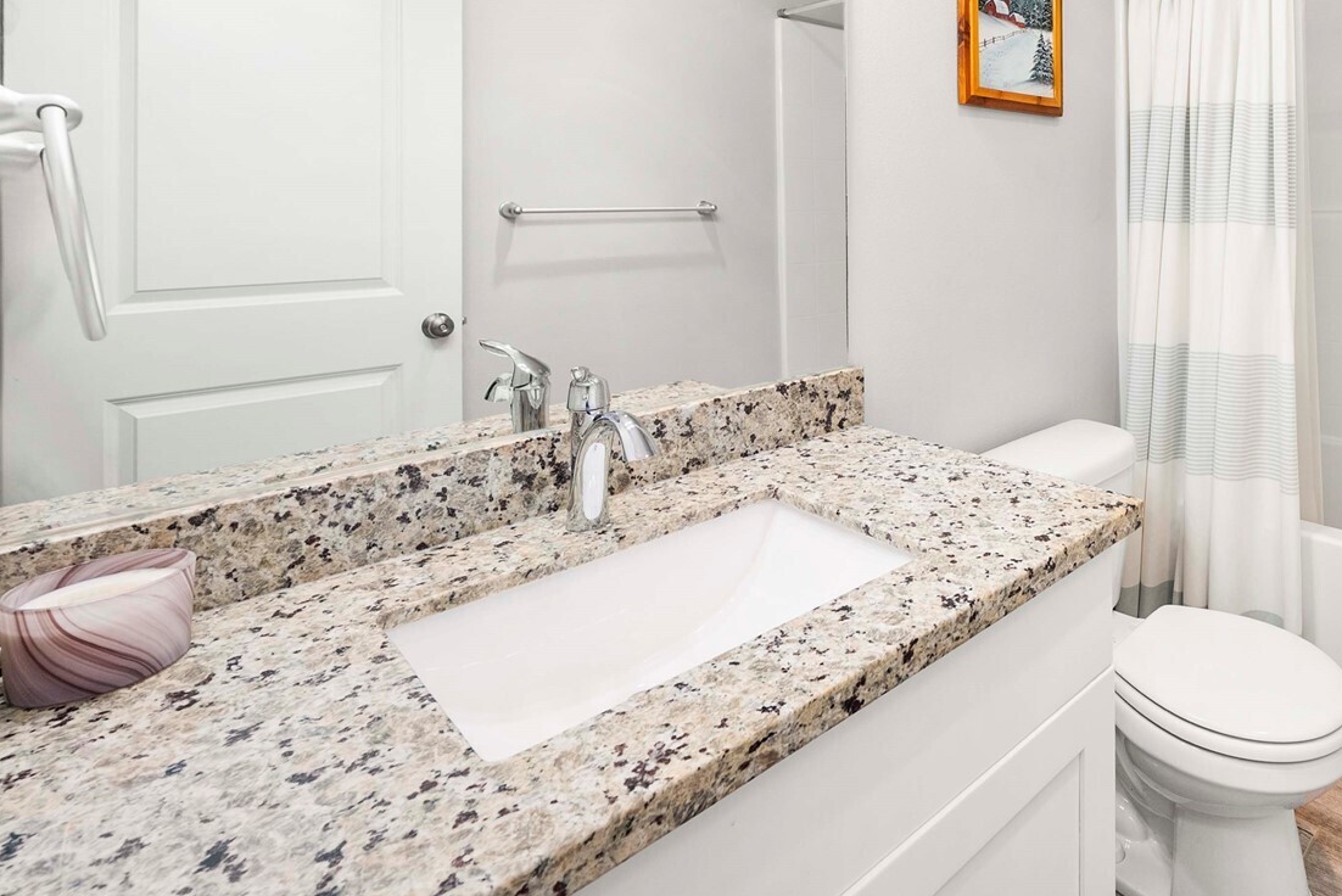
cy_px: 242
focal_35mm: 20
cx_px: 1014
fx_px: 746
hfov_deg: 77.4
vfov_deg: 59.2
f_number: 7.1
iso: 125
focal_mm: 13
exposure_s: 1/60
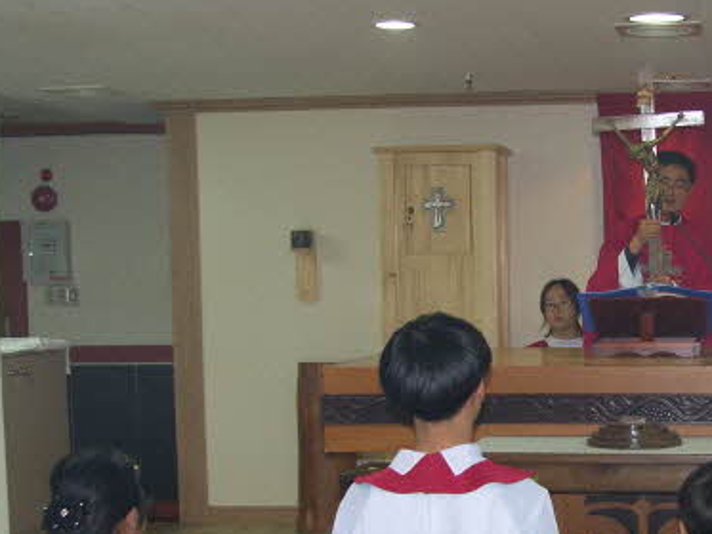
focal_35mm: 60
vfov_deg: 24.1
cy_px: 408
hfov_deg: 31.1
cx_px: 599
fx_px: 1235
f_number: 2.5
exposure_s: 1/40
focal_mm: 9
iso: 50
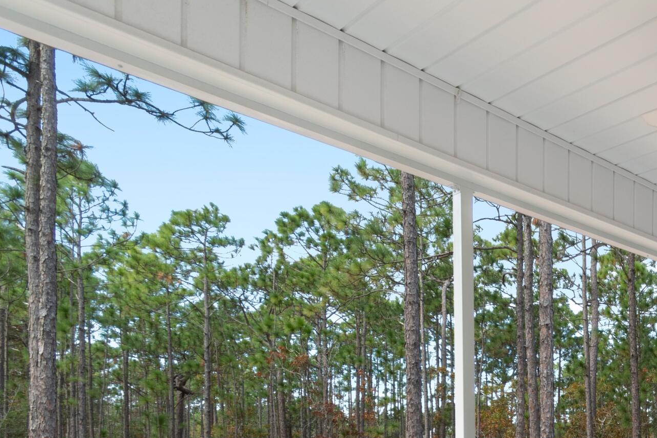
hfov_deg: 42.9
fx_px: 639
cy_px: 474
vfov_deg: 33.4
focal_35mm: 35
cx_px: 718
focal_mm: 10
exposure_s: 1/10
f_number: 4.5
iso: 100
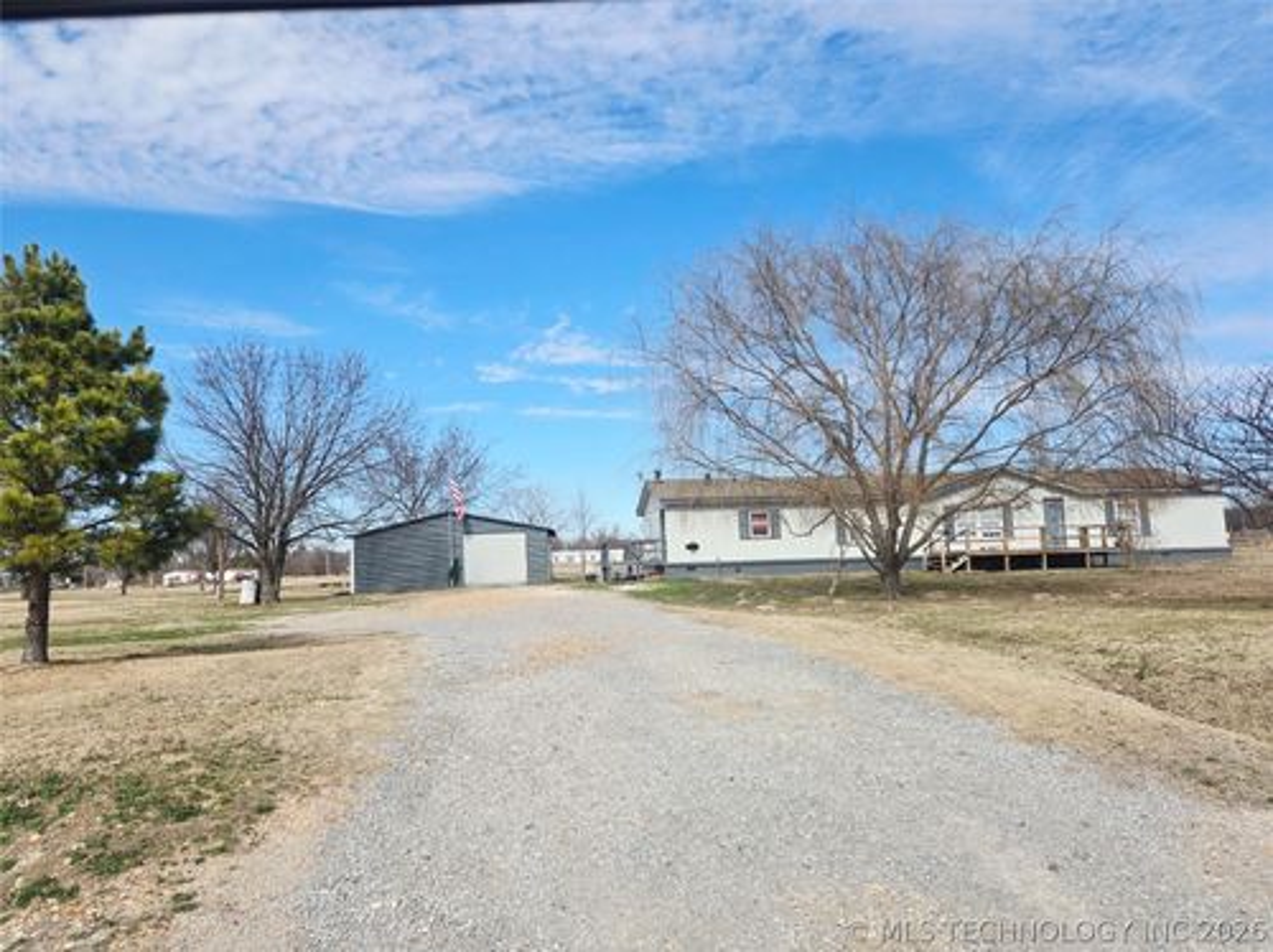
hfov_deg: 74.0
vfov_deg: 58.8
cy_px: 476
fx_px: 845
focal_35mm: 23
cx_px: 636
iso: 25
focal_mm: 5.4
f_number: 1.8
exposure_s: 1/2000
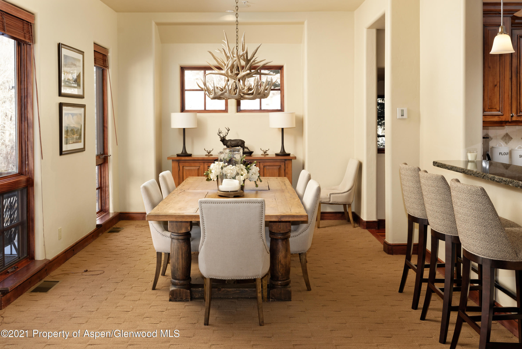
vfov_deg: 37.9
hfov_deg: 54.4
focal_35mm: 35
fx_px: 508
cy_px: 174
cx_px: 261
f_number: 6.3
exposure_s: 1/15
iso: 320
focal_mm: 35
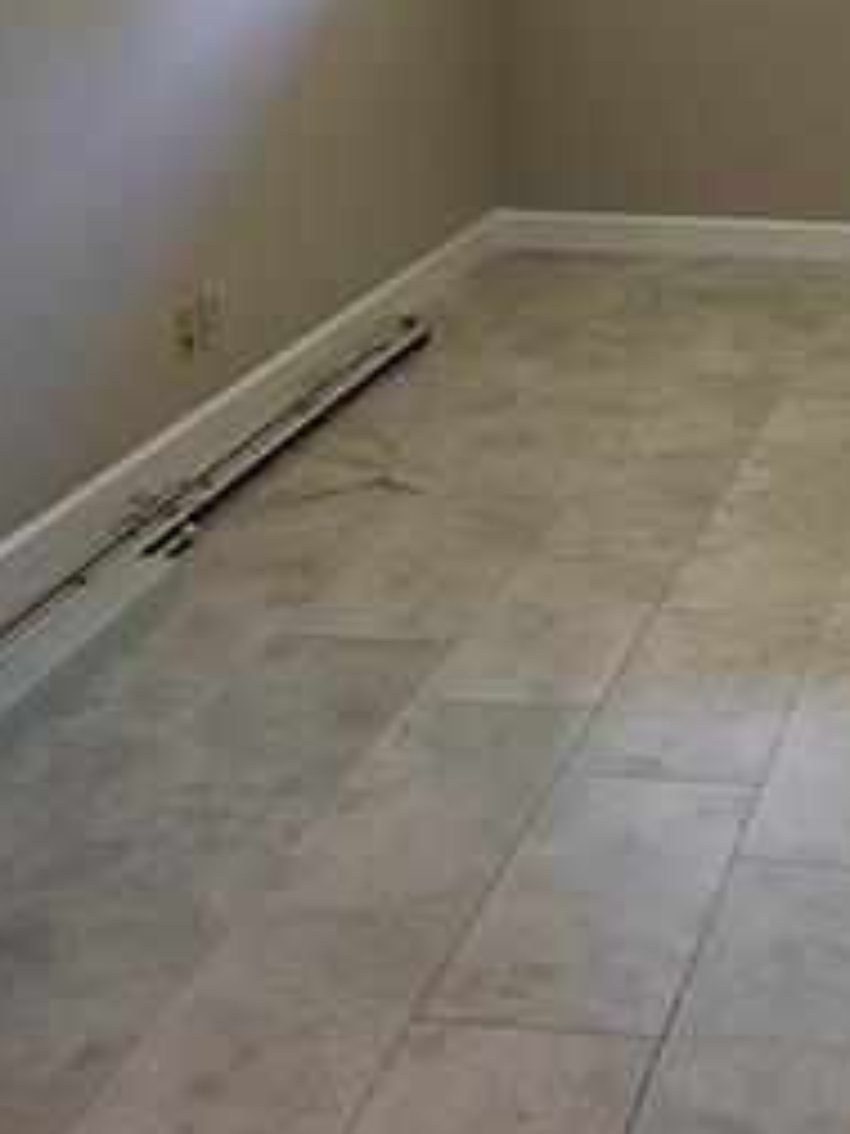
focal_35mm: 62
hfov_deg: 22.4
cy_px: 225
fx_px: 2030
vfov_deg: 30.4
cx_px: 917
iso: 160
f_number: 1.6
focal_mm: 5.96
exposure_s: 1/60
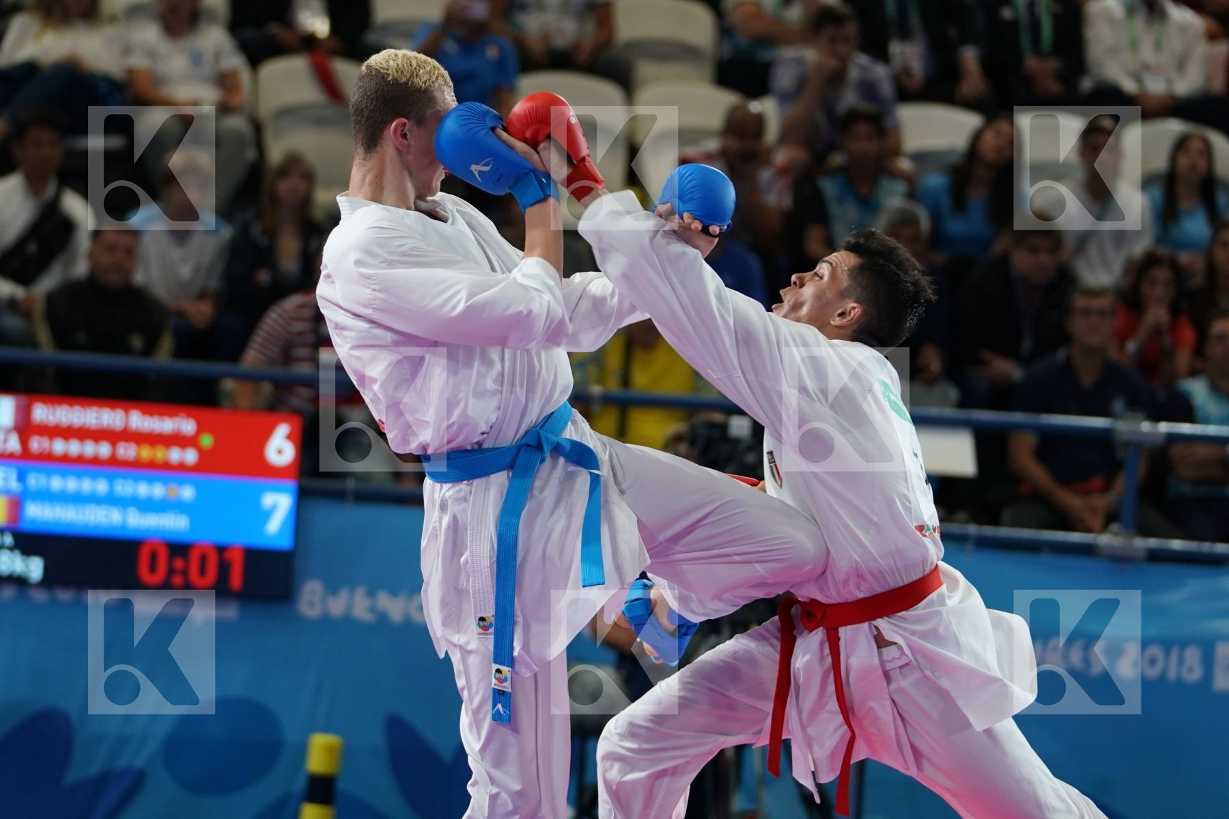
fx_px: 6247
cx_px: 614
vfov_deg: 7.5
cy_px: 410
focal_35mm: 183
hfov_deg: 11.2
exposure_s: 1/1000
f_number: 2.8
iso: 1250
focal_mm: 122
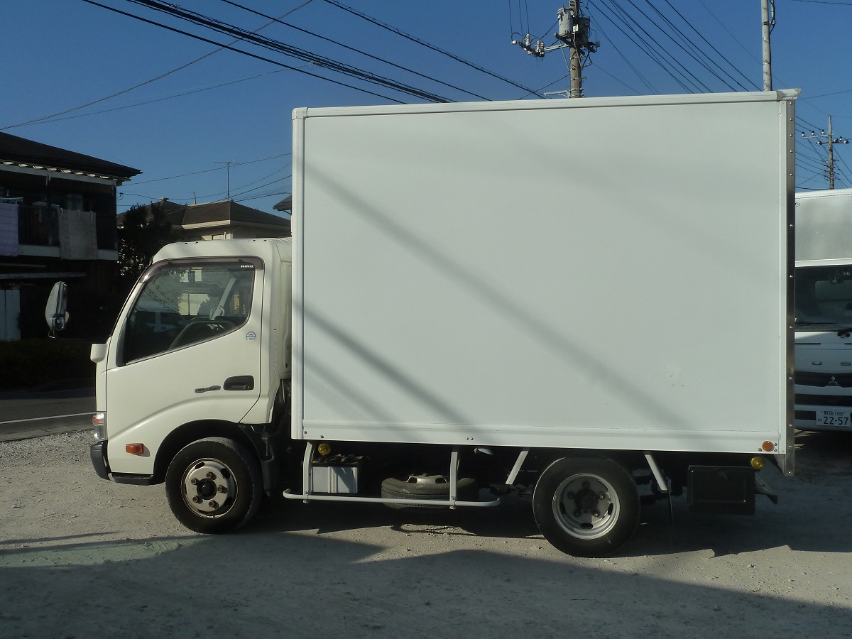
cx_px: 426
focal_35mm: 35
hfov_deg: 52.6
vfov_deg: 40.7
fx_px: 861
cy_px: 320
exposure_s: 1/800
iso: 125
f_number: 5.6
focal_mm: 5.7
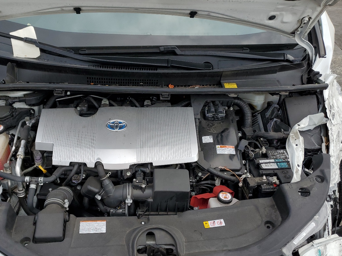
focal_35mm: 34
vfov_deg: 41.7
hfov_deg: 53.5
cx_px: 134
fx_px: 336
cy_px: 145
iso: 50
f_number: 1.5
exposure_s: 1/1429
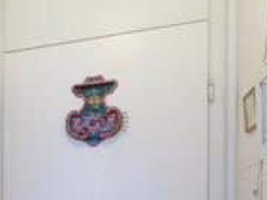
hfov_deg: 30.7
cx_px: -52
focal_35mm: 53
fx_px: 408
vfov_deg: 25.4
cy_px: 223
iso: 400
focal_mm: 21
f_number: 8
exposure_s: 1/15
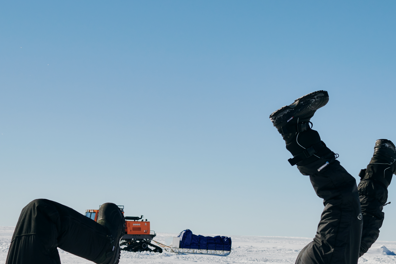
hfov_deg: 22.1
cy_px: 276
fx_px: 1012
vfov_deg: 14.6
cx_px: 222
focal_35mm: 92
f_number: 5.6
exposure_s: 1/5000
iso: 100
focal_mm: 35
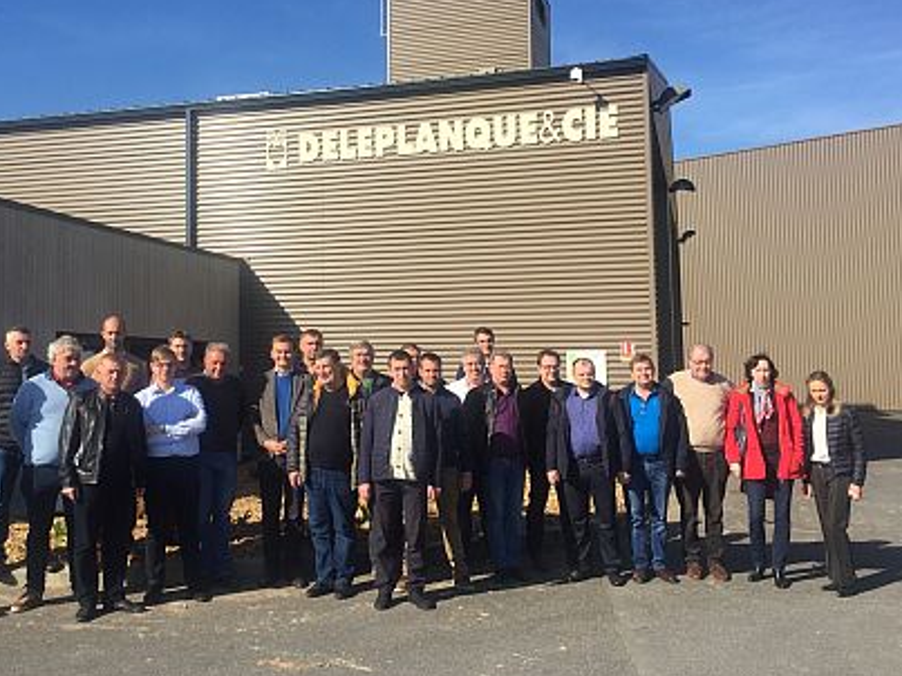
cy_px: 299
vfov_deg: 39.6
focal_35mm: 36
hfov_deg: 51.3
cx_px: 403
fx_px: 938
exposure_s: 1/1980
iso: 32
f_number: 2.2
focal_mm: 4.15
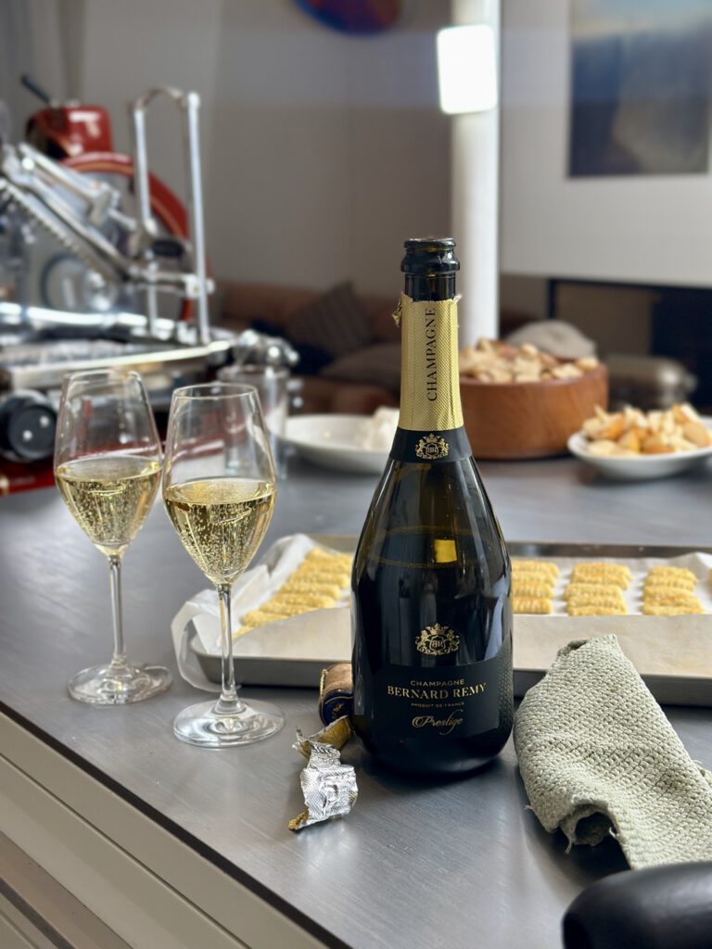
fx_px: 1316
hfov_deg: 30.3
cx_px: 356
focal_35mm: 48
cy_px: 474
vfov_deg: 39.7
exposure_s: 1/53
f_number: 1.78
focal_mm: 6.86
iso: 125
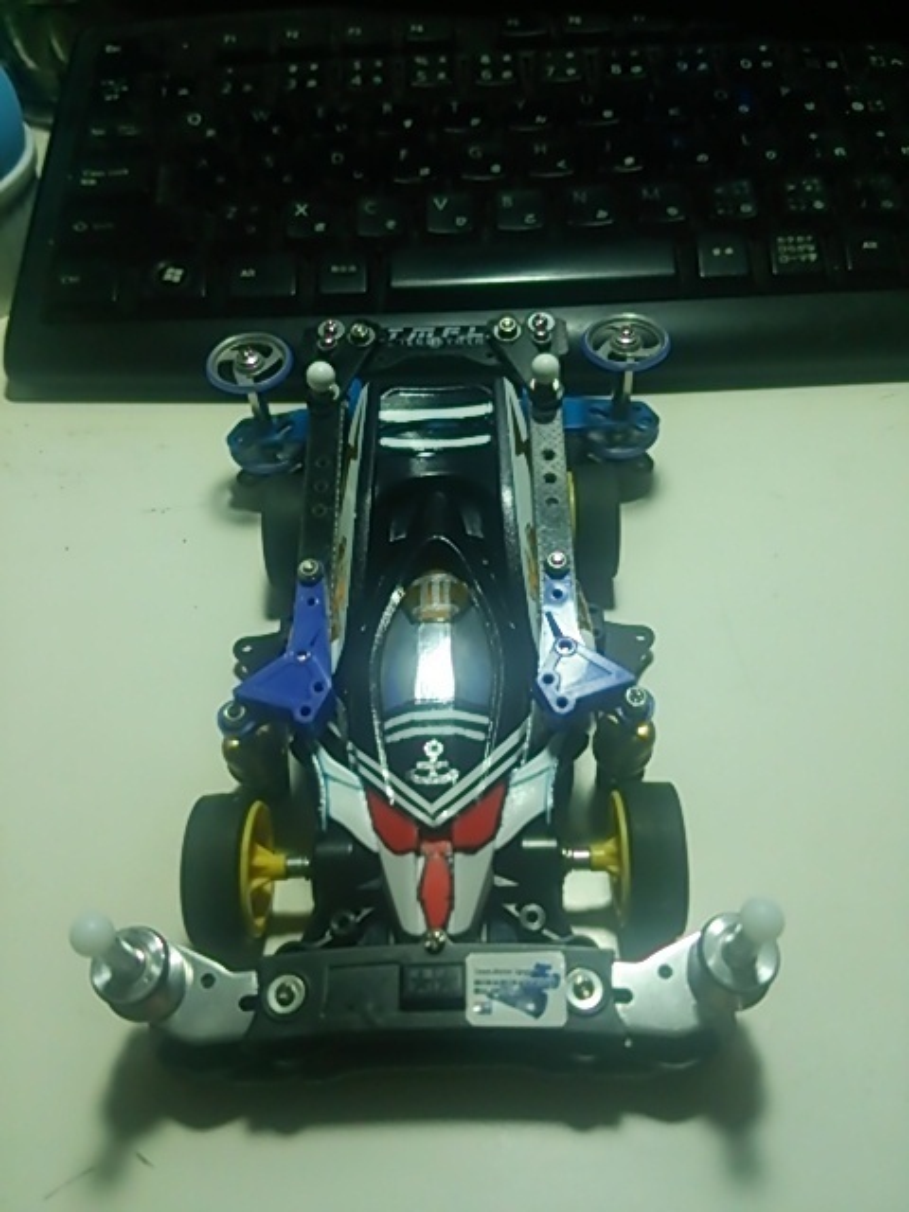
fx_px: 1050
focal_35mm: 30
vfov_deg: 60.0
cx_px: 454
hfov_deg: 46.8
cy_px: 606
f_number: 1.94
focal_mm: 4.06
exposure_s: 1/100
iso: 125
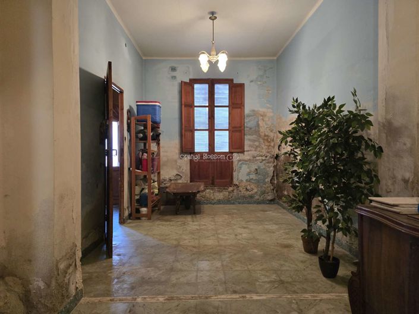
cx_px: 210
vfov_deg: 58.8
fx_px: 278
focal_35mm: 23
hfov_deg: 74.0
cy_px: 157
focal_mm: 6.3
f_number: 1.7
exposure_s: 1/100
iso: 800
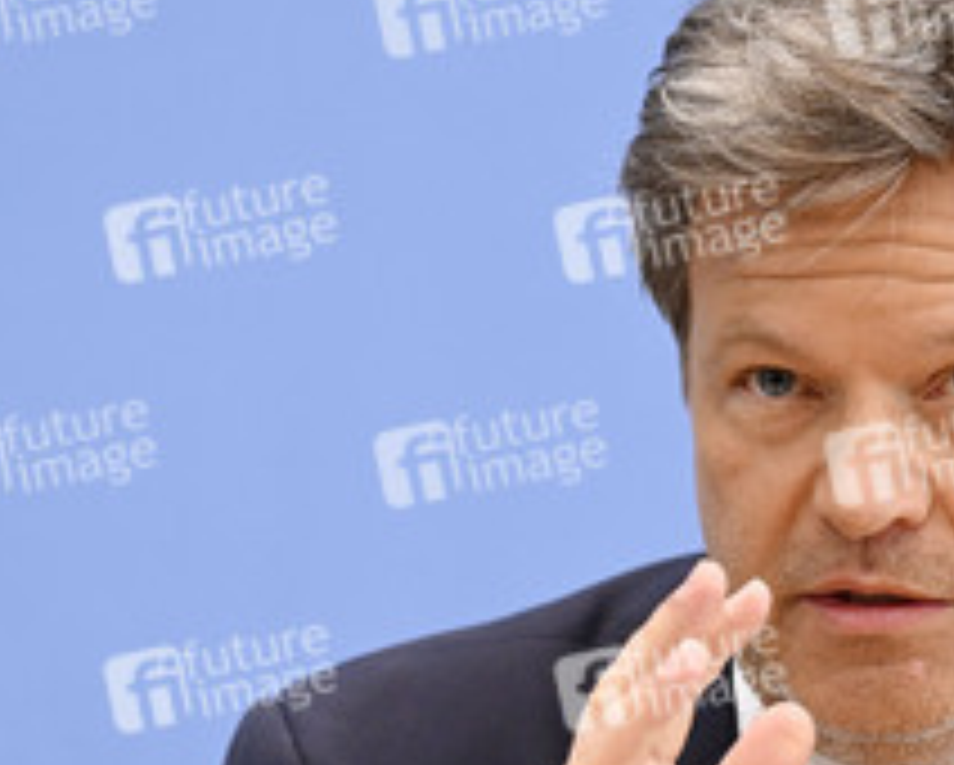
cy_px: 567
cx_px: 1001
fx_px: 7320
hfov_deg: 7.4
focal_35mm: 259
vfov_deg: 6.0
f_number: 5.6
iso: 5000
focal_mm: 130
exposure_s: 1/640
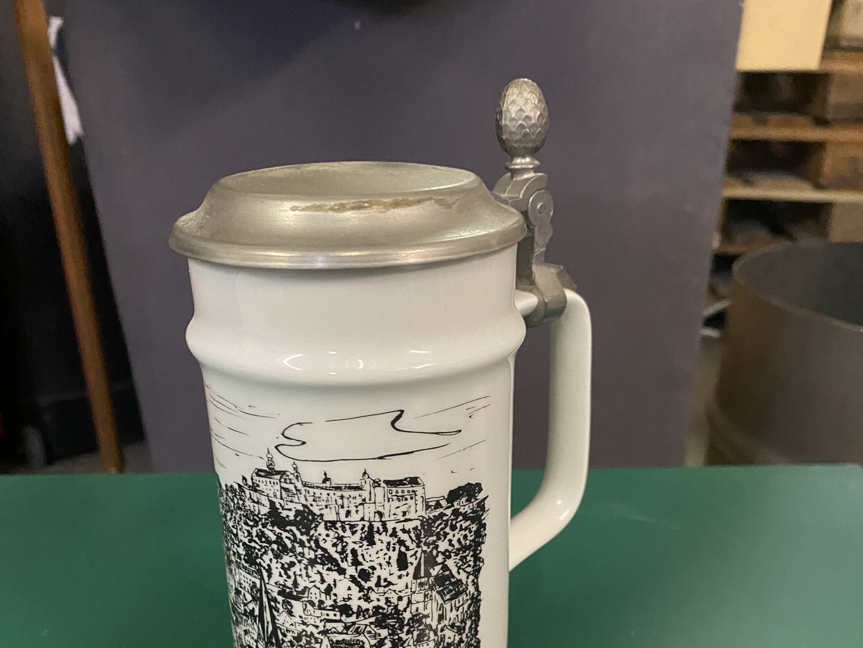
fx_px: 873
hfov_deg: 52.6
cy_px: 509
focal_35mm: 35
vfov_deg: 39.3
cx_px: 432
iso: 500
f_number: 1.8
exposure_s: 1/33
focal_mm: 4.25
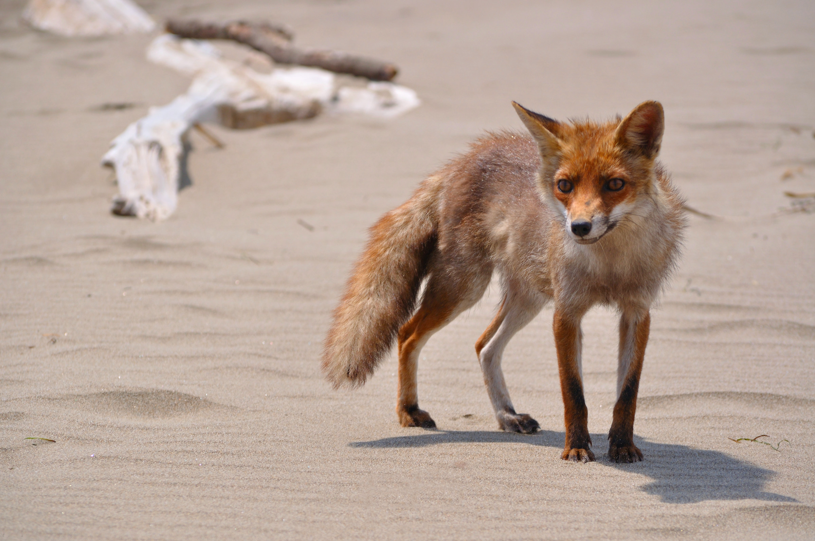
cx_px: 408
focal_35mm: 183
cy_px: 270
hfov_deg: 11.2
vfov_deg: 7.5
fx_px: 4138
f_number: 7.1
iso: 200
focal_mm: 122
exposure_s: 1/800
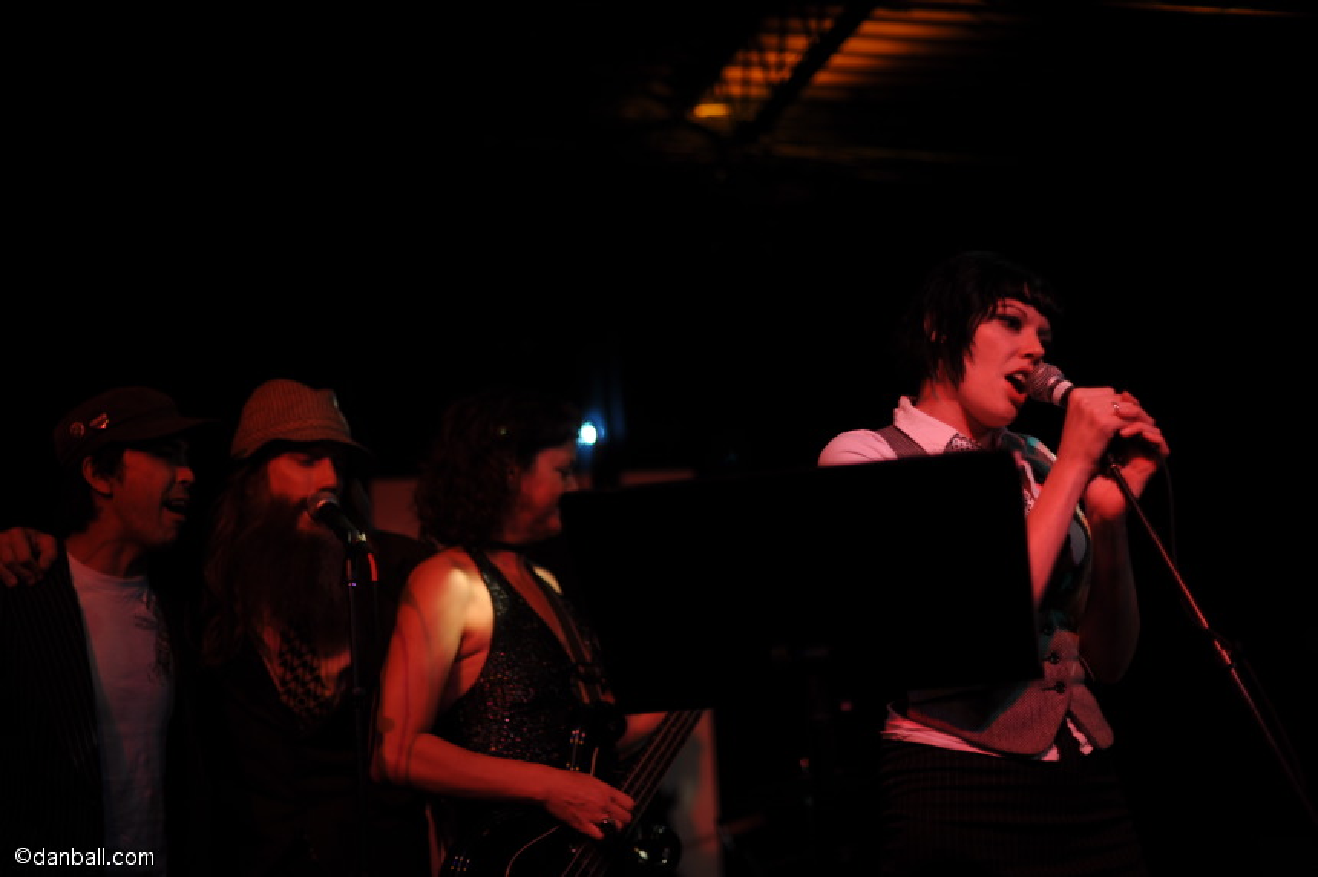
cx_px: 659
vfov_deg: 27.0
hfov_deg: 39.6
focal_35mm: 50
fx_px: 1829
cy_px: 438
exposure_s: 1/60
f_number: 2
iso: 280
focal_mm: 50
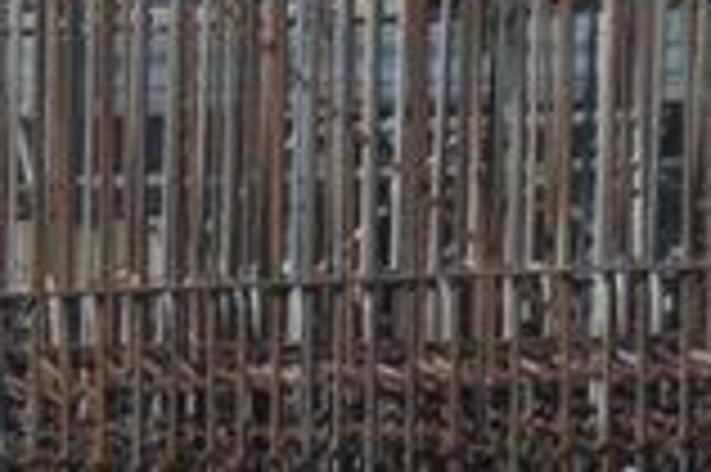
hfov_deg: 1.0
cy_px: 1412
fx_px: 40642
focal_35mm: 2060
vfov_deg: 0.7
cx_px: -1616
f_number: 10
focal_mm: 300
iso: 200
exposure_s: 1/500
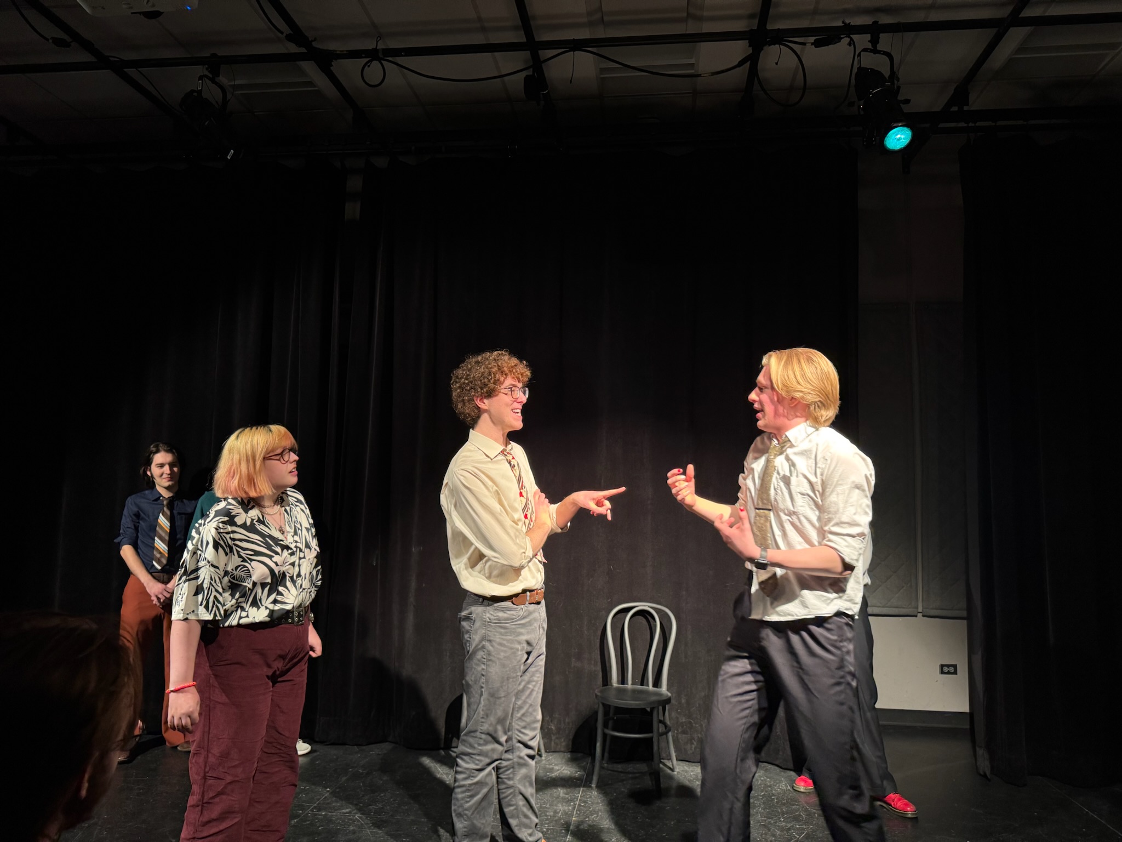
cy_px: 421
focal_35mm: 24
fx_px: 778
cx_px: 561
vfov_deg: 56.8
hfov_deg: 71.6
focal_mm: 6.76
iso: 200
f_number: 1.78
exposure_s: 1/60
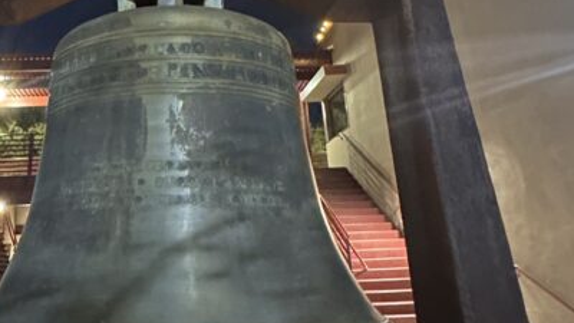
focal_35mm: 39
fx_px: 594
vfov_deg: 29.3
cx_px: 172
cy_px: 37
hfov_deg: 50.3
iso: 1600
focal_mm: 2.22
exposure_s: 1/8
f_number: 2.2
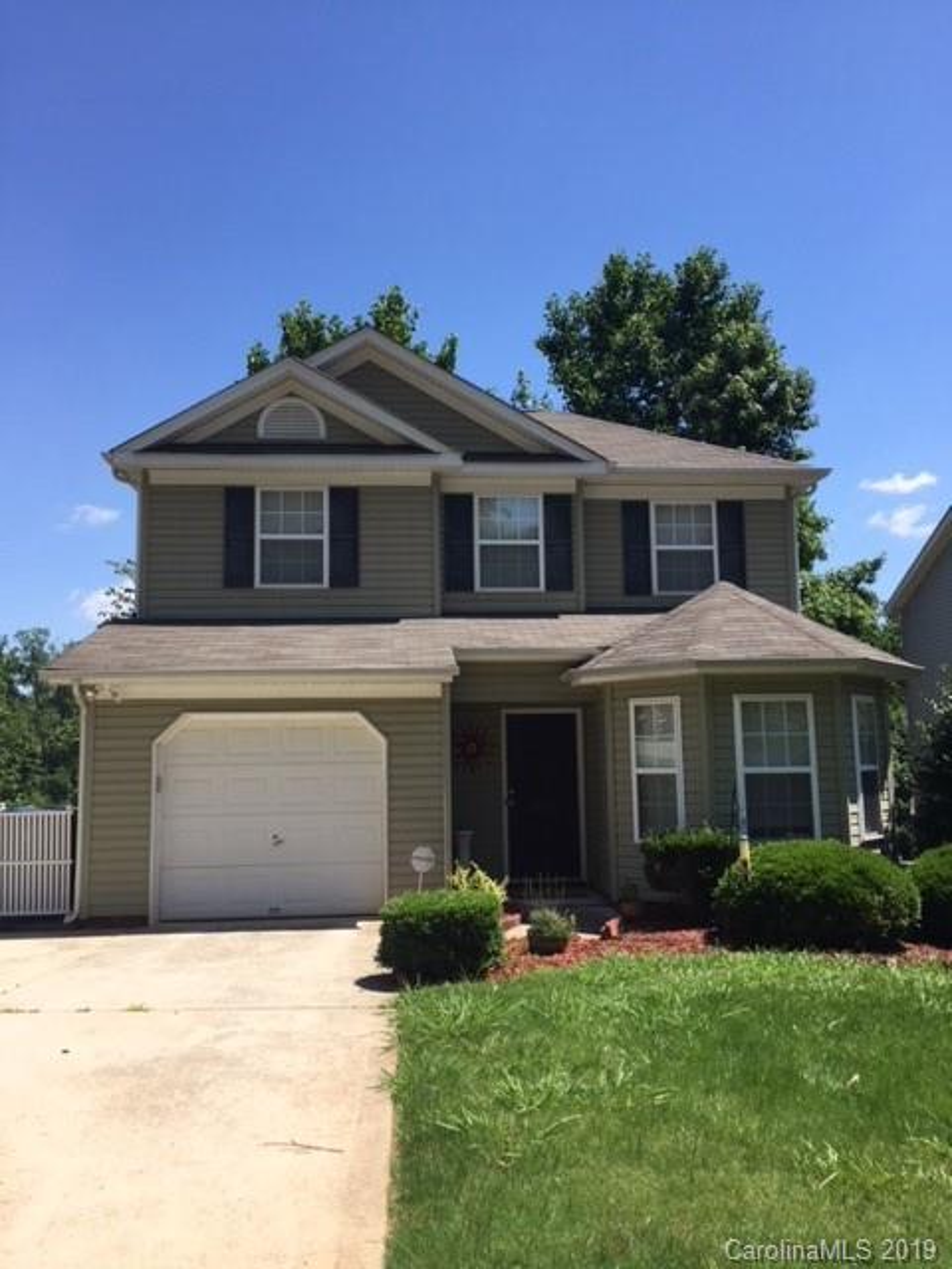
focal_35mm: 29
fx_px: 1063
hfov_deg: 48.2
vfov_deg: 61.7
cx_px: 476
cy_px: 634
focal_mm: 4.15
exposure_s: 1/1464
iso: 32
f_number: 2.2
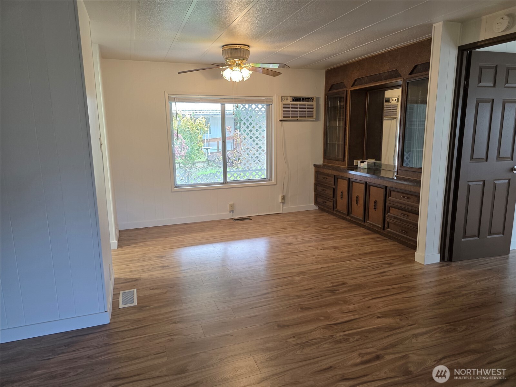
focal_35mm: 23
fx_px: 343
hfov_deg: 73.9
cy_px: 194
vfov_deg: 58.9
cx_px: 258
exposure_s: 1/120
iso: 160
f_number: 1.7
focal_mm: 6.3
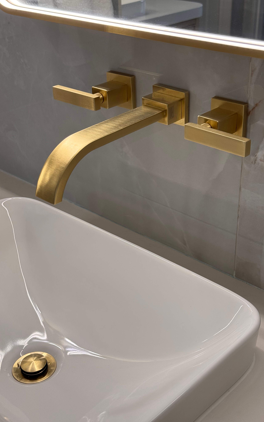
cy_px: 211
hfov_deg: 25.3
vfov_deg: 39.6
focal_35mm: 51
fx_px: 587
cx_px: 139
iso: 100
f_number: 1.78
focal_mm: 6.76
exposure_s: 1/159
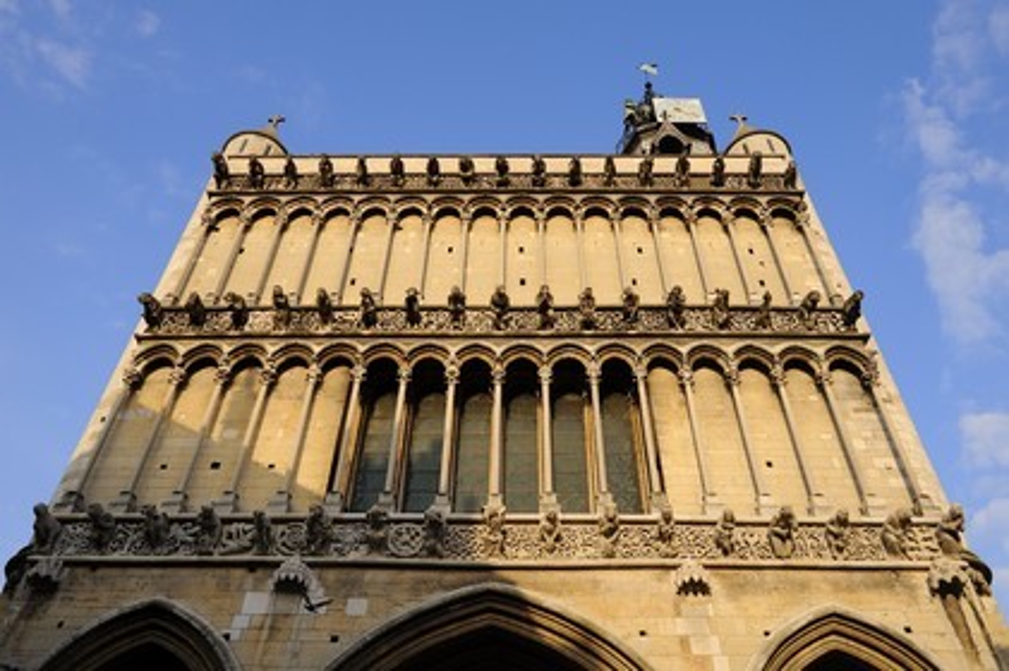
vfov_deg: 44.9
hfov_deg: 63.7
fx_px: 812
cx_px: 504
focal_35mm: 29
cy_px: 336
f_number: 14
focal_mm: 29
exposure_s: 1/160
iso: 400
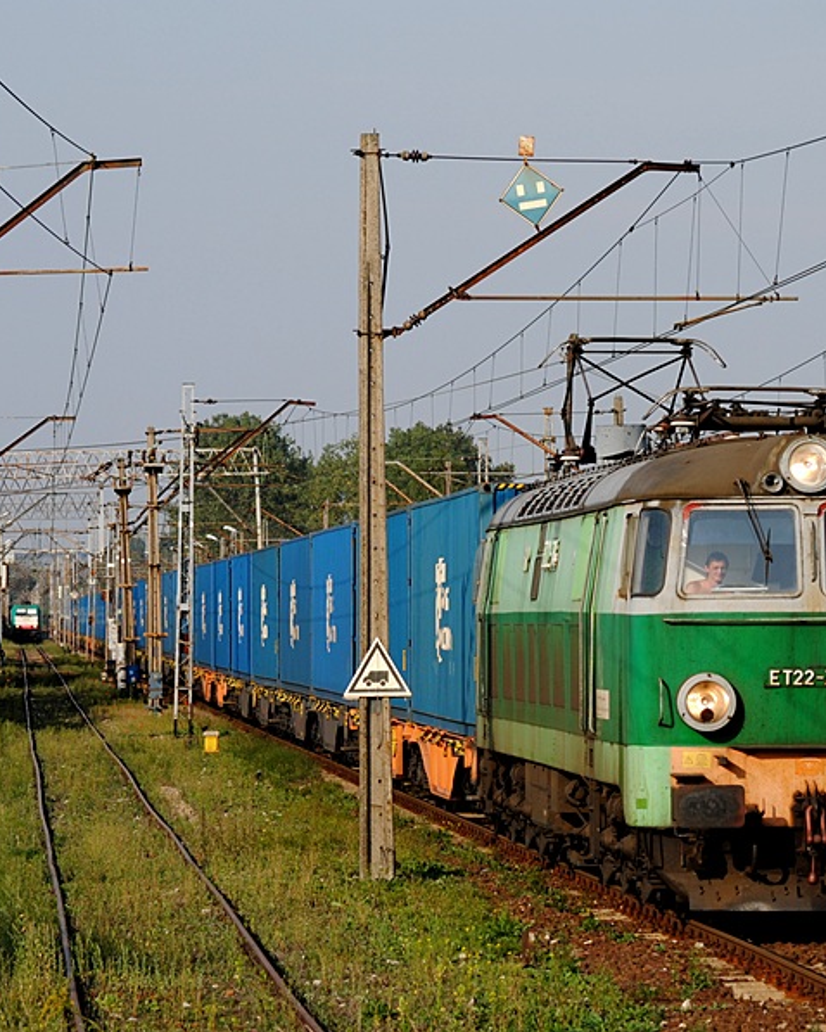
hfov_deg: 8.9
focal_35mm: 174
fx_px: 5314
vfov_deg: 11.1
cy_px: 515
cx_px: 596
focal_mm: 82
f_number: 7.1
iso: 100
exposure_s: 1/320
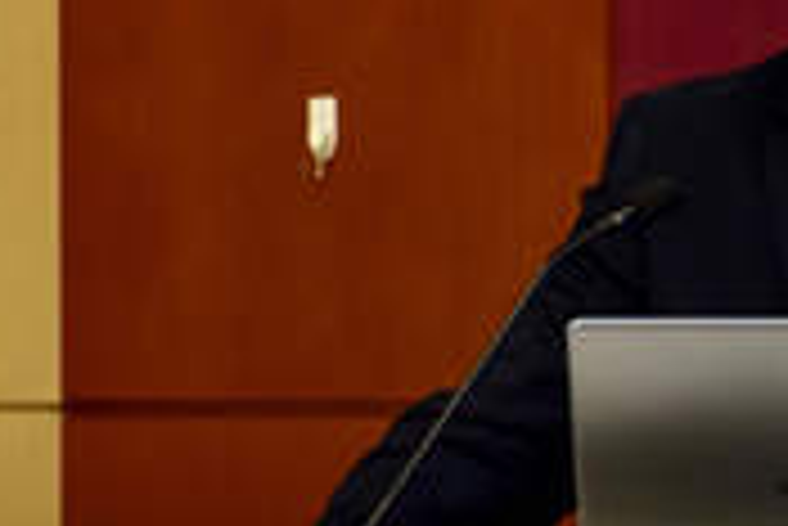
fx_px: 13494
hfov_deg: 3.3
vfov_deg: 2.2
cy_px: 279
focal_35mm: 616
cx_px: 892
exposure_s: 1/100
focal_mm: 180
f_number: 5.6
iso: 2000
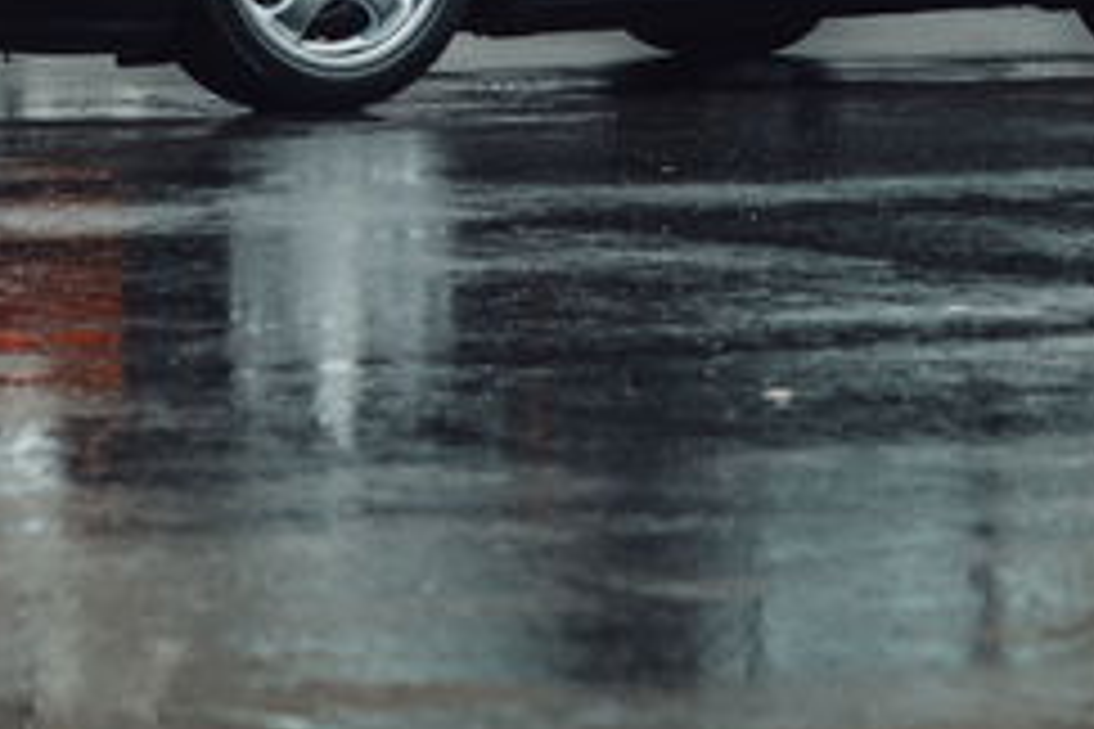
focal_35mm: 221
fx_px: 6715
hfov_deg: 9.3
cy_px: -288
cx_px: 194
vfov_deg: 6.2
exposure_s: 1/80
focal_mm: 70
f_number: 5.6
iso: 400
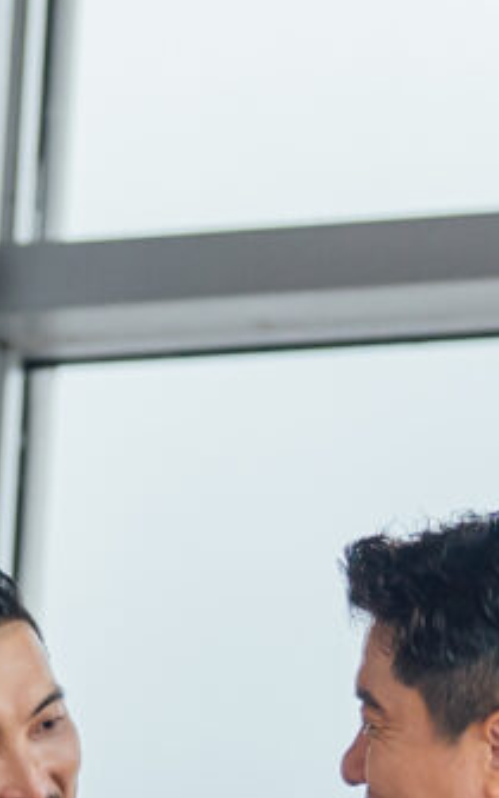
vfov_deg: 5.3
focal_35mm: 388
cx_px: -124
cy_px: 1357
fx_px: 8442
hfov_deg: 3.4
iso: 500
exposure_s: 1/500
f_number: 2.2
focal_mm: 50
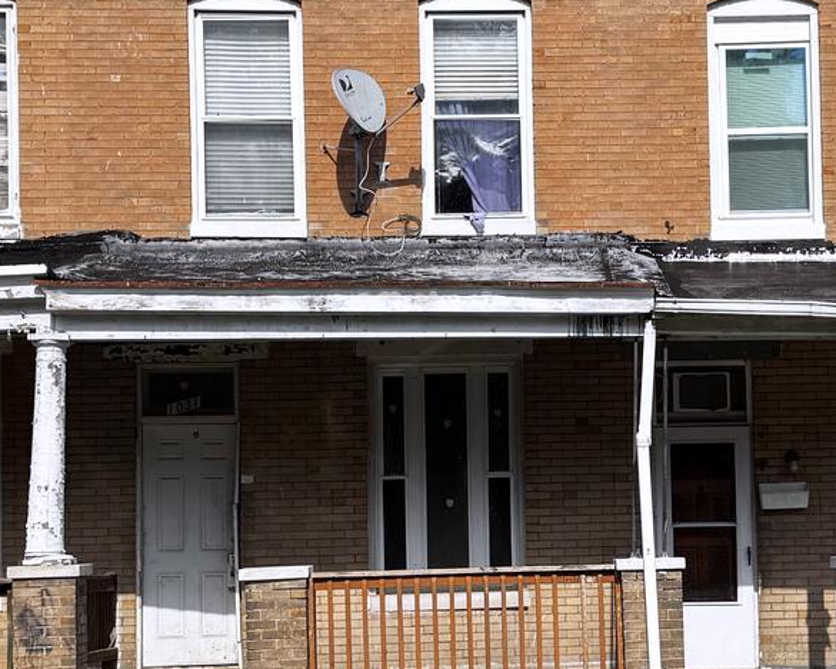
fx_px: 2029
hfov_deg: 23.2
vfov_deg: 18.7
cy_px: 436
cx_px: 554
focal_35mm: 82
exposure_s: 1/5714
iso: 80
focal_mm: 6.76
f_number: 1.78
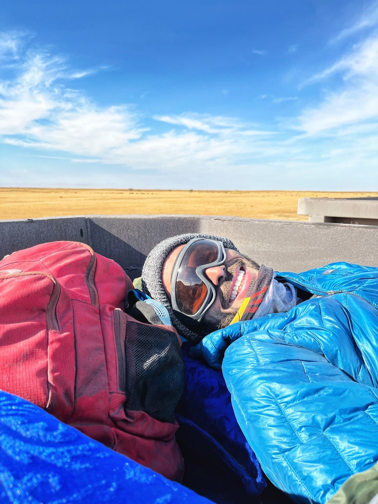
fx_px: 379
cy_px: 252
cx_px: 189
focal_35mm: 26
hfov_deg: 53.1
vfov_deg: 67.3
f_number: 1.6
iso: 50
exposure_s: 1/2632
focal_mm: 5.1
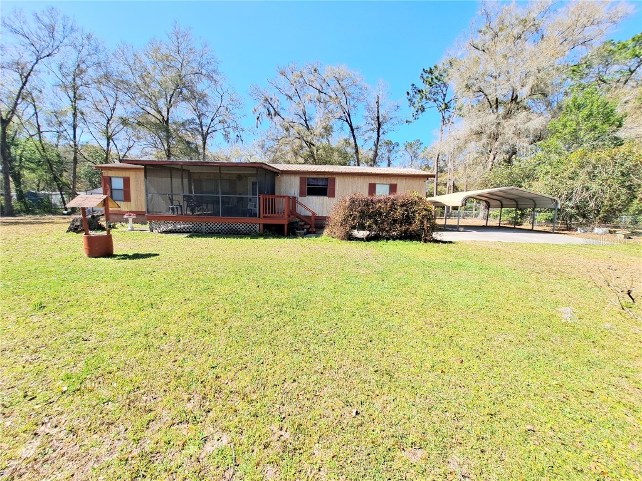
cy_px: 240
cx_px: 321
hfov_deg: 106.2
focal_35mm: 13
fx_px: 241
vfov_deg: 89.9
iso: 50
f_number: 2.2
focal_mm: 1.74
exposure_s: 1/781
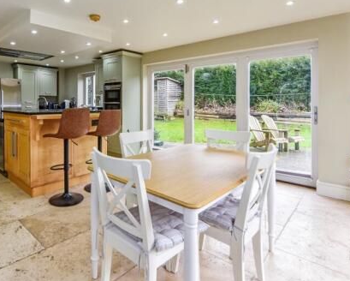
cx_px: 119
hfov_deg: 75.3
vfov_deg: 64.4
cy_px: 101
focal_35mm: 21
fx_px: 218
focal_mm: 14
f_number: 7.1
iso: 400
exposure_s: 1/25
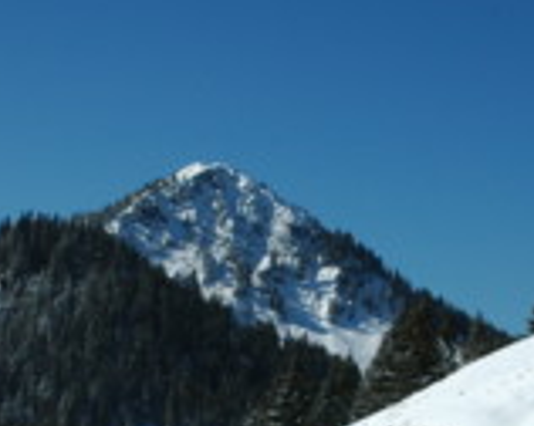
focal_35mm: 100
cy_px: 385
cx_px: 351
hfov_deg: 19.1
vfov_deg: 15.2
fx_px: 1578
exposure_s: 1/200
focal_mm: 28
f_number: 20
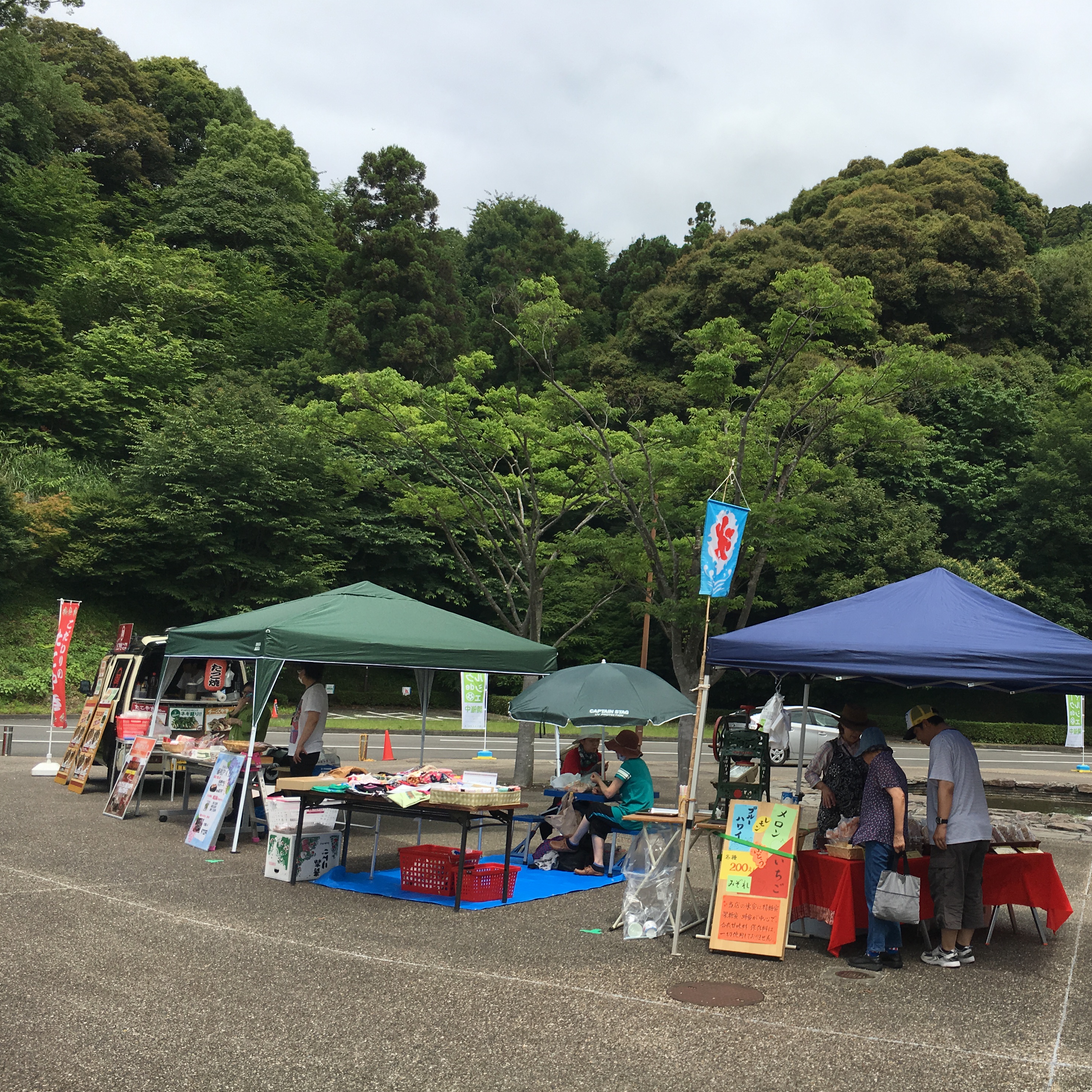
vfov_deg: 47.2
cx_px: 730
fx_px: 1249
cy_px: 539
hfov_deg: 46.5
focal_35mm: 35
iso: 25
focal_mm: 4.15
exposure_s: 1/1789
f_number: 2.2
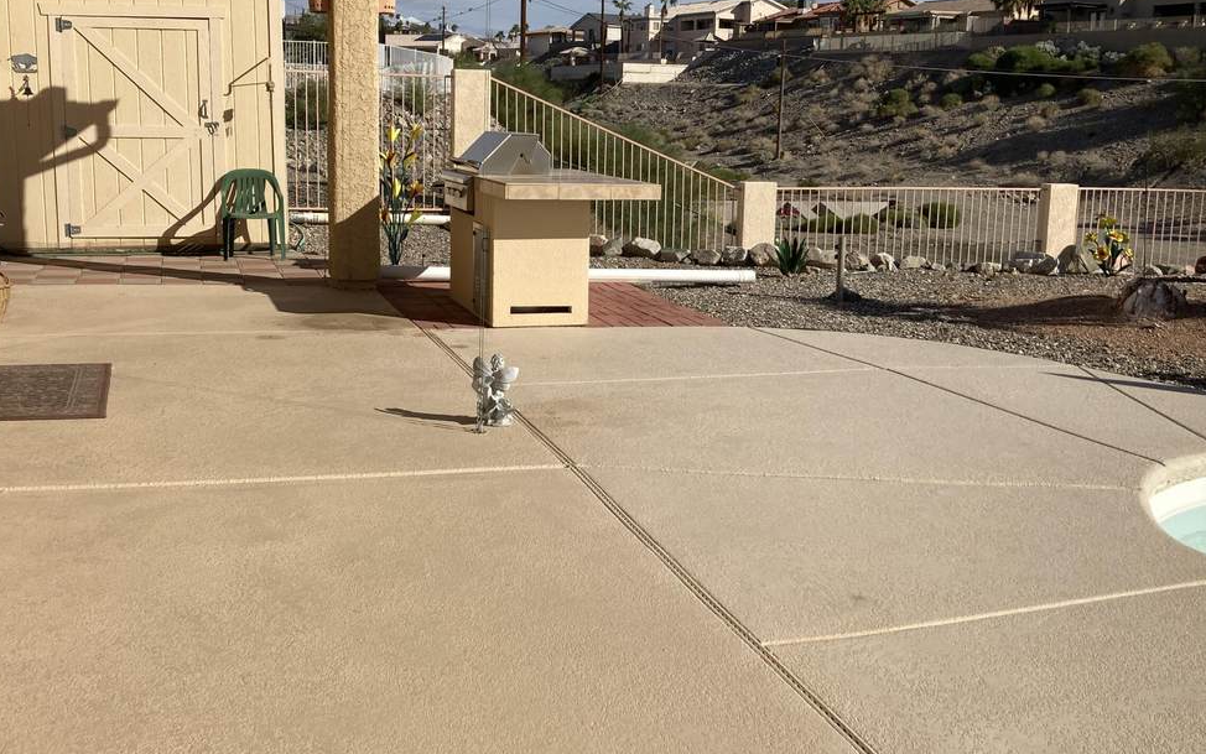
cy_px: 298
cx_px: 523
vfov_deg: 32.7
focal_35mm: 39
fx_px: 1282
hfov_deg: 50.2
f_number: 1.8
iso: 20
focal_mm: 3.99
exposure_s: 1/4425
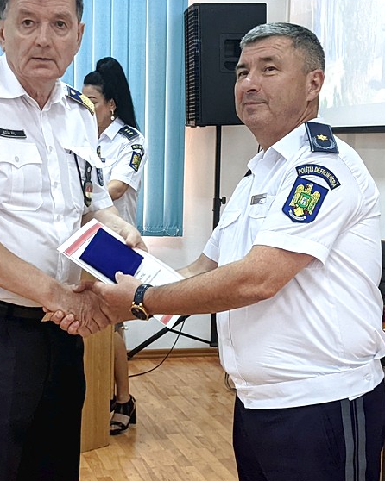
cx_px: 160
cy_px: 273
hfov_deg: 22.4
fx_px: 969
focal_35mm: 68
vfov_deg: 27.9
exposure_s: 1/49.9
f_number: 1.73
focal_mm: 4.38
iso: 181
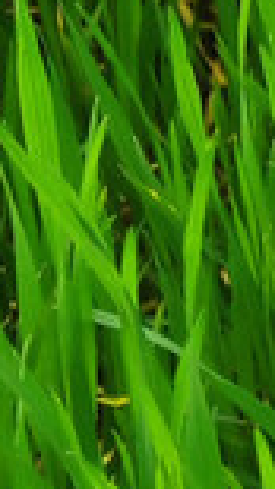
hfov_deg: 1.9
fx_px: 8063
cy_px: -309
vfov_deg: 3.5
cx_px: 1557
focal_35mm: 621
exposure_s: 1/200
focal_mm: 60
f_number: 4.8
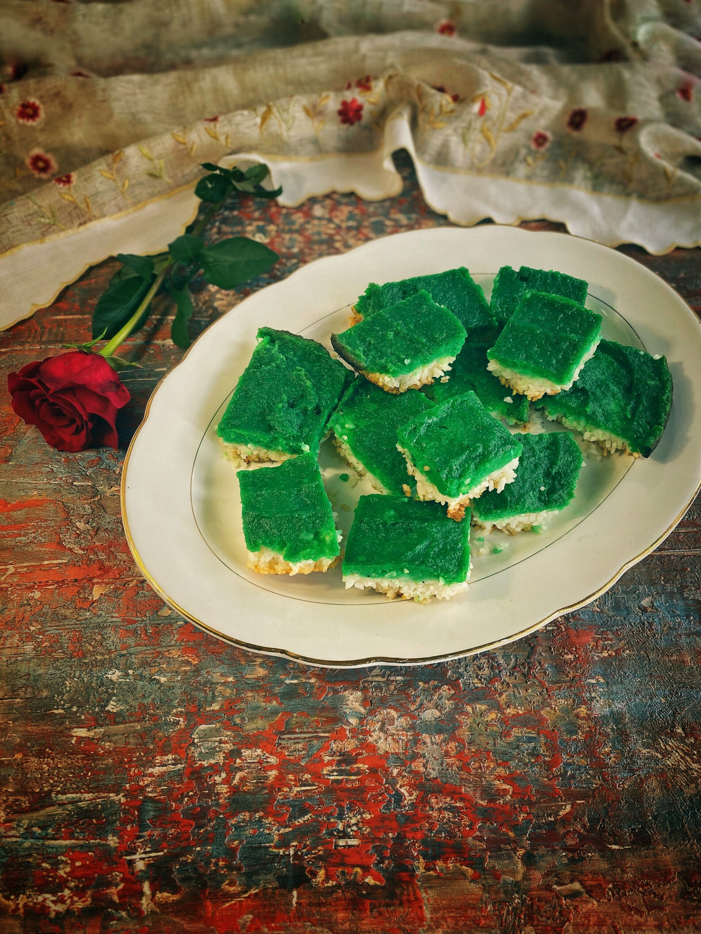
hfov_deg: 53.1
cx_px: 350
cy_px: 467
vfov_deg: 67.3
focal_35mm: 26
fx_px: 702
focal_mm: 4.25
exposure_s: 1/100
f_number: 1.8
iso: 50
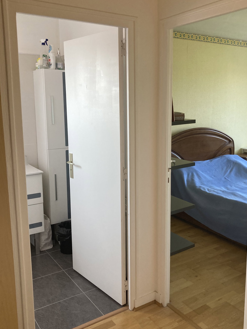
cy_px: 156
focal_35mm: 34
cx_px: 135
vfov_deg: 53.9
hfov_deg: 41.8
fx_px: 323
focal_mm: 3.99
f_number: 1.8
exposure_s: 1/108
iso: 80
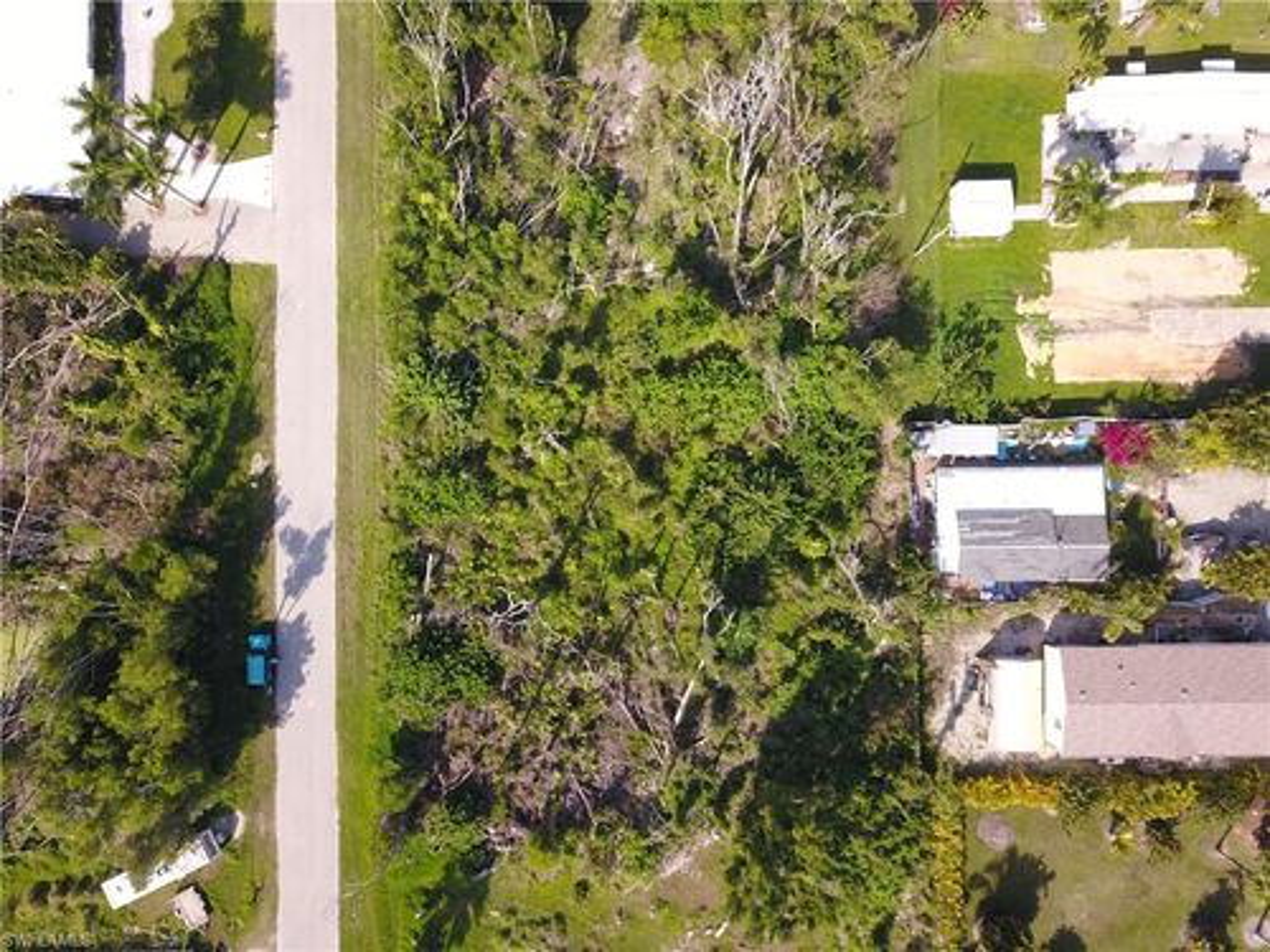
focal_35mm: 26
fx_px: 954
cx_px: 635
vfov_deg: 53.1
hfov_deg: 67.3
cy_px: 476
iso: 100
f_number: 2.2
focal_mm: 4.73
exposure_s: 1/556
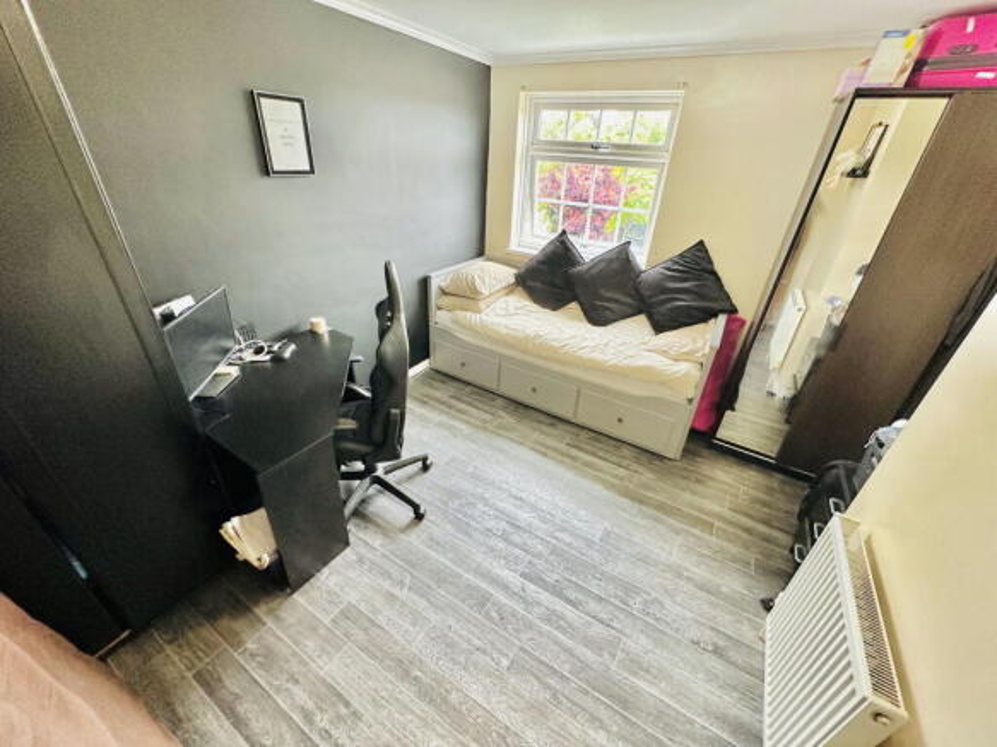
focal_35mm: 14
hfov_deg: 102.1
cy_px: 374
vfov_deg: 85.7
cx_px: 498
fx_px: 403
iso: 320
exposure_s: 1/50
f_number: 2.2
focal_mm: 2.22
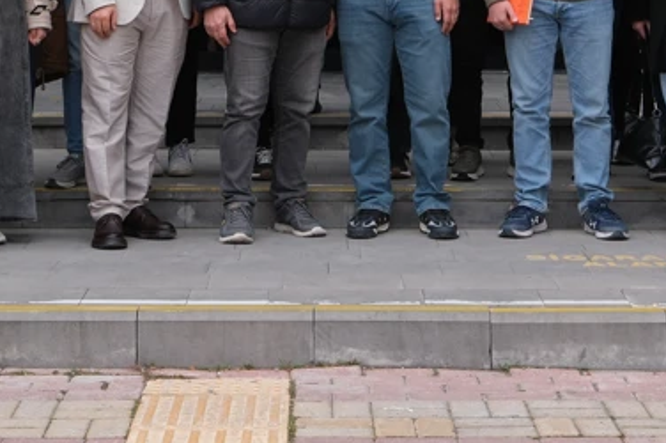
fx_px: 2273
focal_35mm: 123
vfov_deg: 10.7
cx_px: 305
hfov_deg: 16.7
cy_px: -209
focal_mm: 23
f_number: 4.5
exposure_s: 1/30
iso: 125
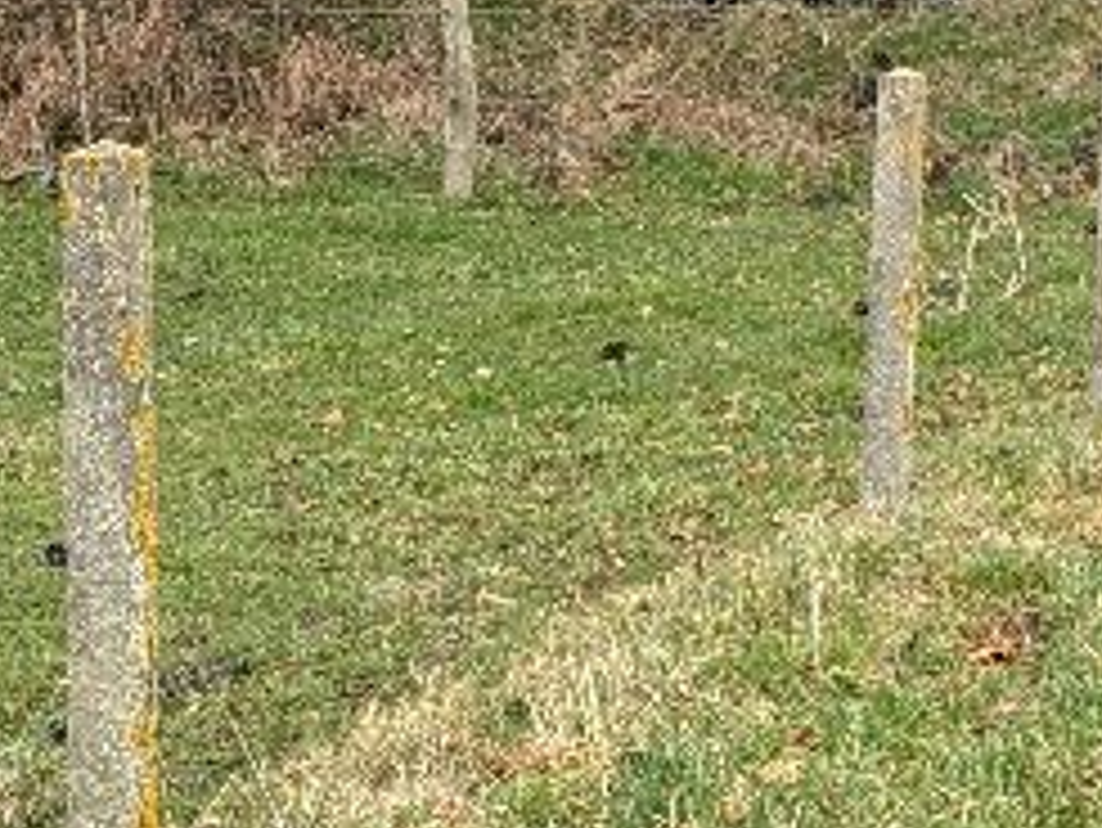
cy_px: -34
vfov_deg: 10.7
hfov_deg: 13.7
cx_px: 1516
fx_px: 4364
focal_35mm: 137
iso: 100
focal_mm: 6.76
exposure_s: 1/975
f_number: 1.78
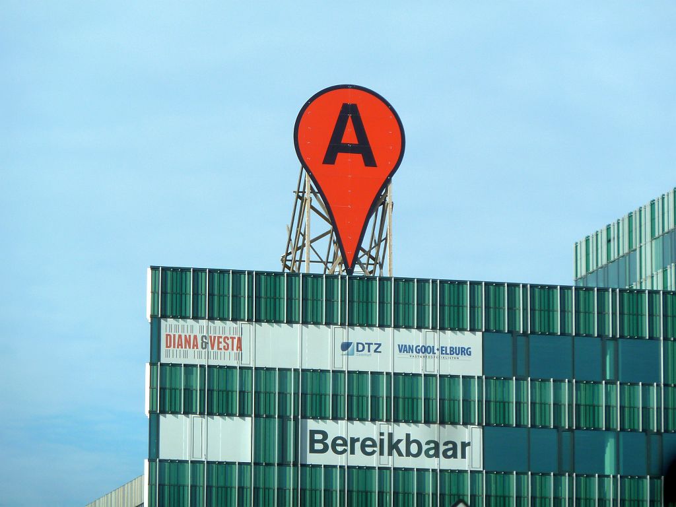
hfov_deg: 10.1
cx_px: 338
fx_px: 3828
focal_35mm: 196
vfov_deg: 7.6
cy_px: 254
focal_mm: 32.1
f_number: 4.5
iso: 80
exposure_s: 1/400
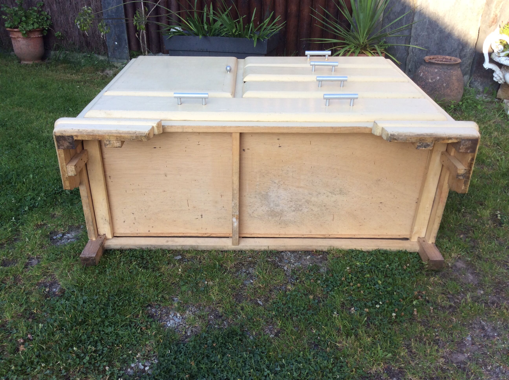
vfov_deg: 44.1
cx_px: 254
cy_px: 190
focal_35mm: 32
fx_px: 470
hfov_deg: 56.9
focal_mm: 3.3
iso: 32
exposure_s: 1/203
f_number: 2.4
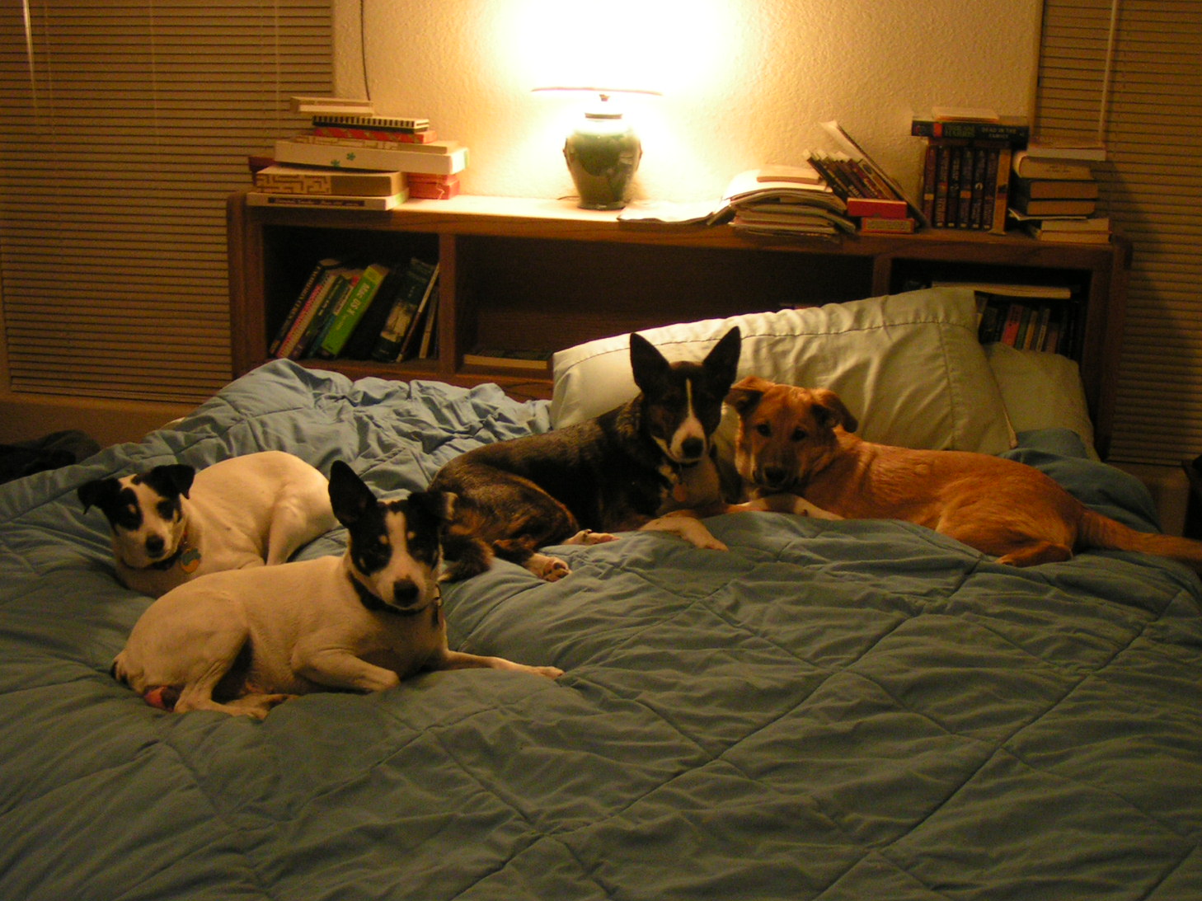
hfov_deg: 42.1
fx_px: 1562
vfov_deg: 32.2
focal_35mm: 45
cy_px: 455
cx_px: 554
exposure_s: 1/6
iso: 200
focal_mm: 6.3
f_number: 2.8
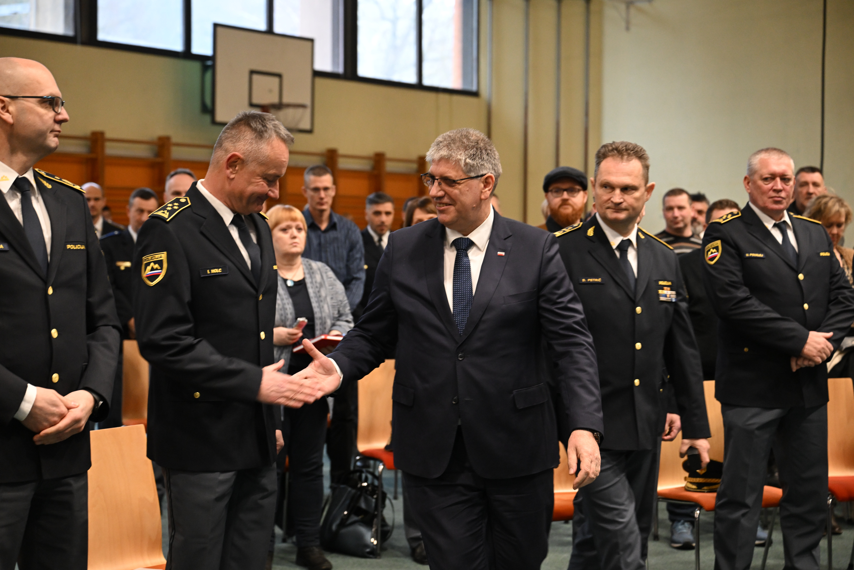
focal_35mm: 64
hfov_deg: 31.4
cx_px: 427
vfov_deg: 21.2
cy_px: 285
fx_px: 1518
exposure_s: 1/160
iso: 2500
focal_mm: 64
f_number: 3.5
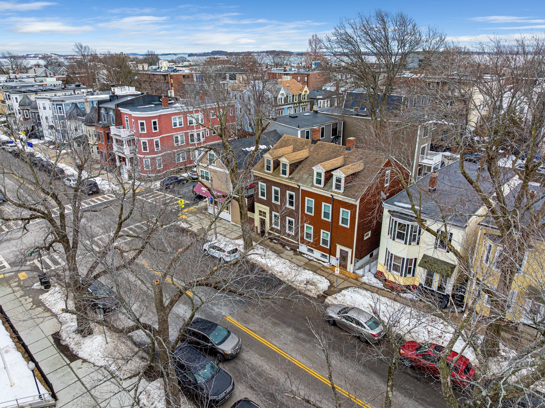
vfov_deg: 56.8
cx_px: 272
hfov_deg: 71.6
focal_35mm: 24
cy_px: 204
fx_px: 378
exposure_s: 1/160
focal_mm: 12.29
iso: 100
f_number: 4.5
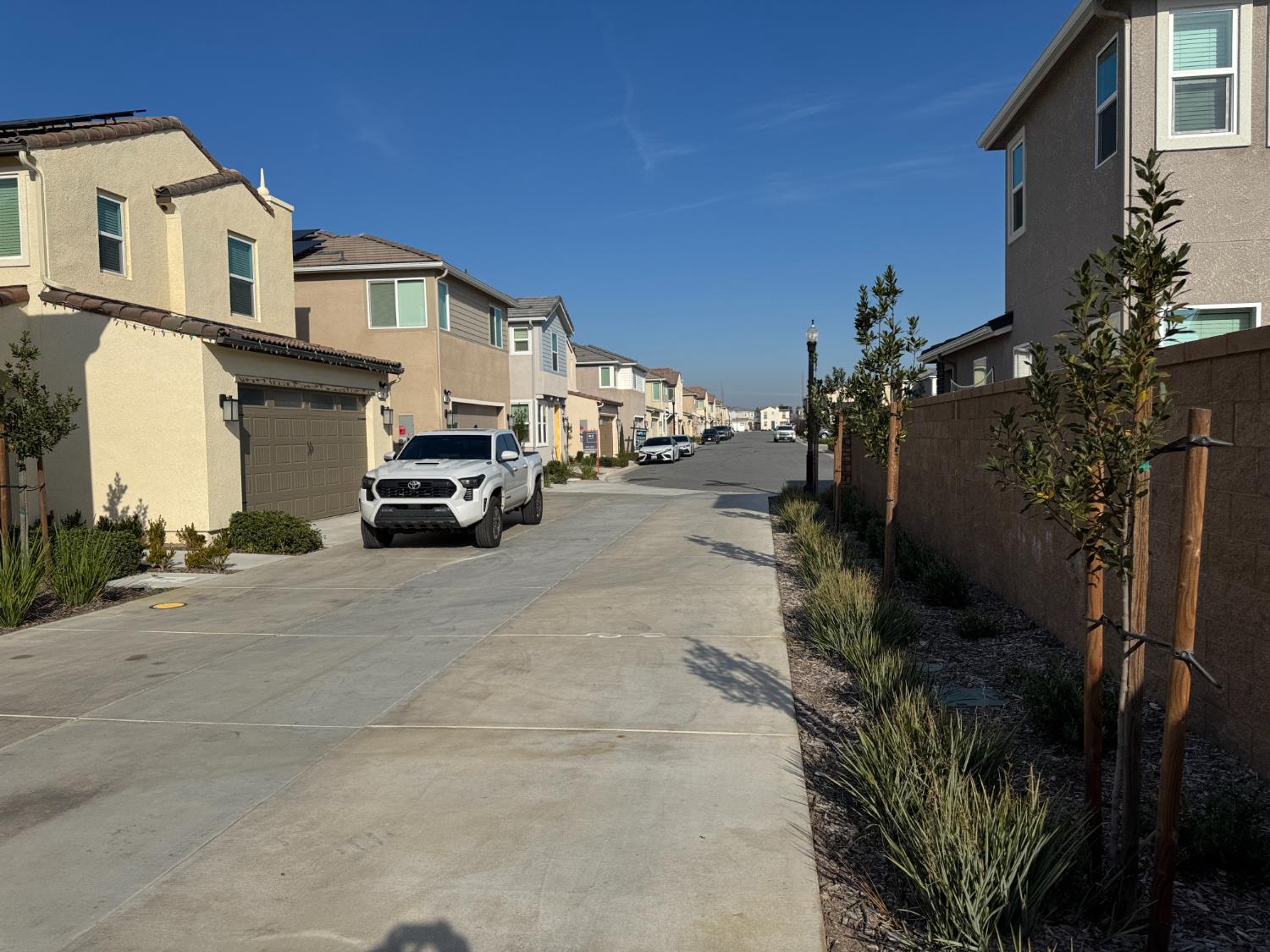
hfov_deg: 71.6
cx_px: 635
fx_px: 881
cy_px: 476
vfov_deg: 56.8
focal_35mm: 24
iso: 80
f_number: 1.78
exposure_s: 1/9009
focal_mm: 6.76
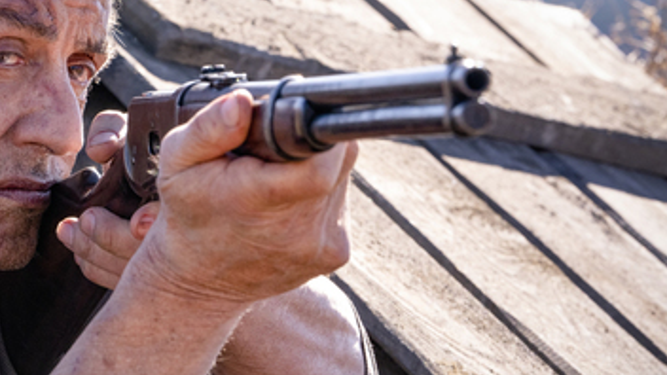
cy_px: 173
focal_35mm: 342
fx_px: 6049
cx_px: 162
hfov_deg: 6.3
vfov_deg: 3.6
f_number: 10
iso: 2000
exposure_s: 1/640
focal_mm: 200
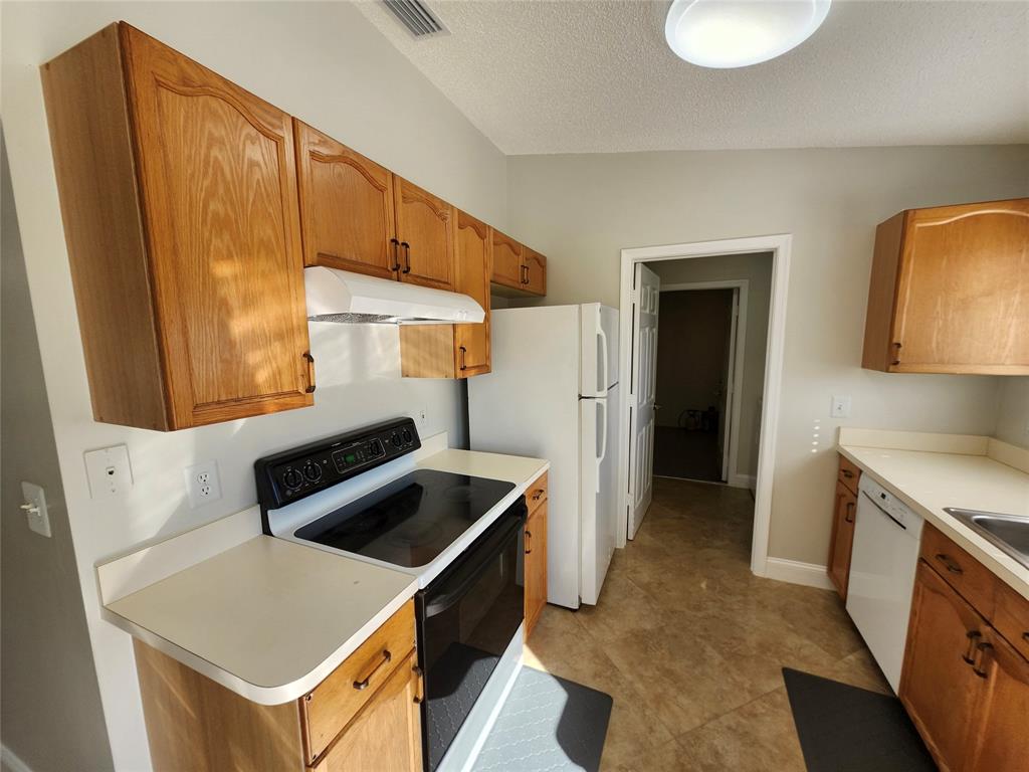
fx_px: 386
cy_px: 386
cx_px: 514
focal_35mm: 13
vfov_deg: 89.9
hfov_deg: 106.2
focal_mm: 1.74
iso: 40
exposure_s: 1/159
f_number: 2.2
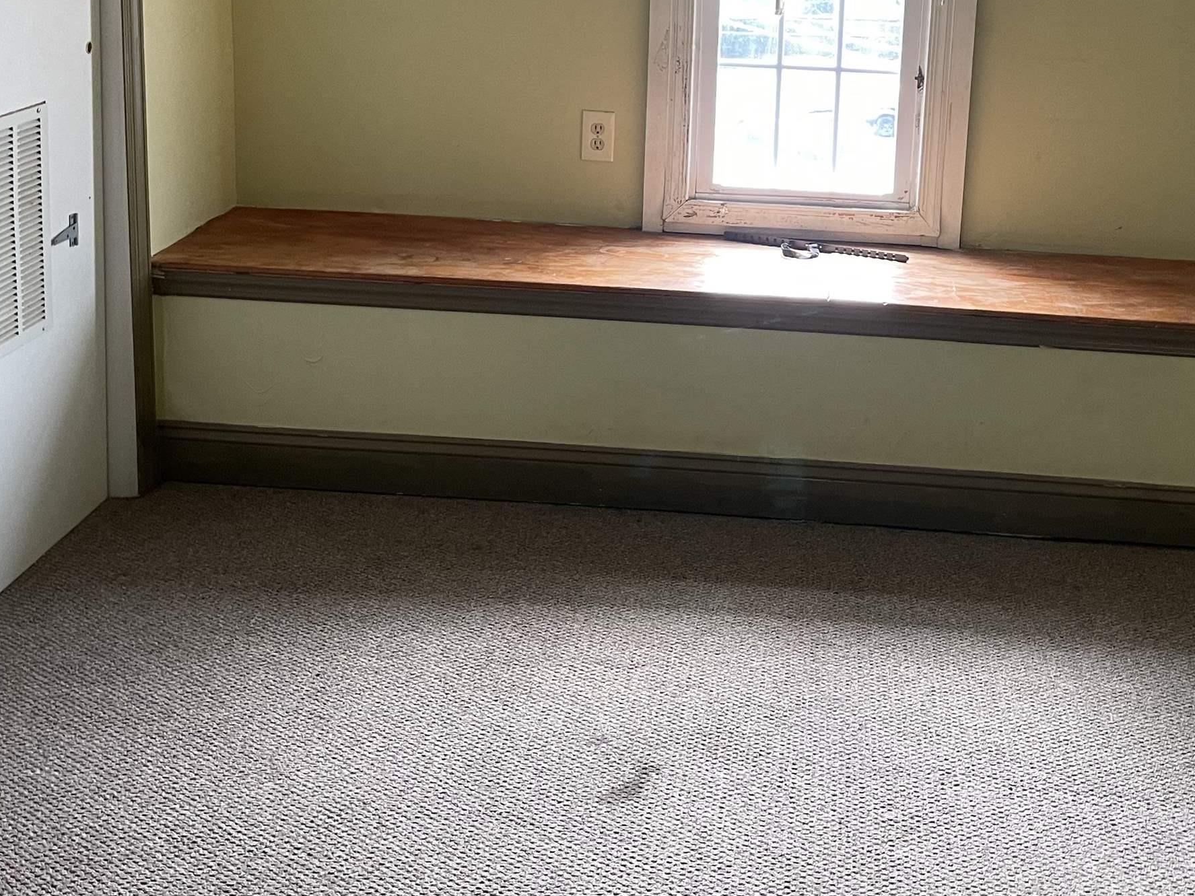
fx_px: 1553
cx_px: 780
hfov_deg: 41.6
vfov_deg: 31.3
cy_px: 167
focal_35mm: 45
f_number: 1.6
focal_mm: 4.2
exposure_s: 1/69
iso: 125
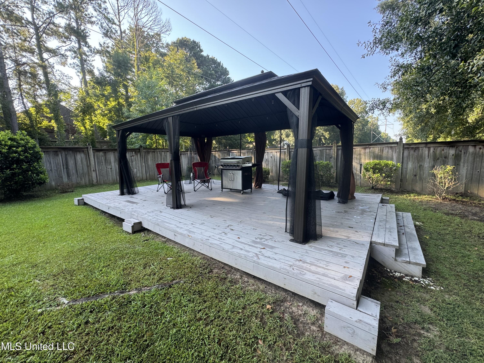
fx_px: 196
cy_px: 182
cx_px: 242
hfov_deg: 102.1
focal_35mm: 14
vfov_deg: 85.7
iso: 50
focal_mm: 2.22
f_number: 2.2
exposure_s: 1/99
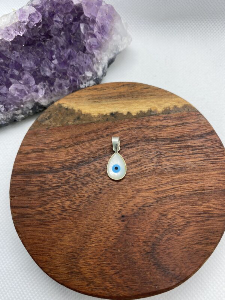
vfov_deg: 67.3
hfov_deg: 53.1
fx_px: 225
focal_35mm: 26
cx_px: 112
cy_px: 150
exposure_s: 1/136
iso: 32
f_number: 1.8
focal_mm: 4.25
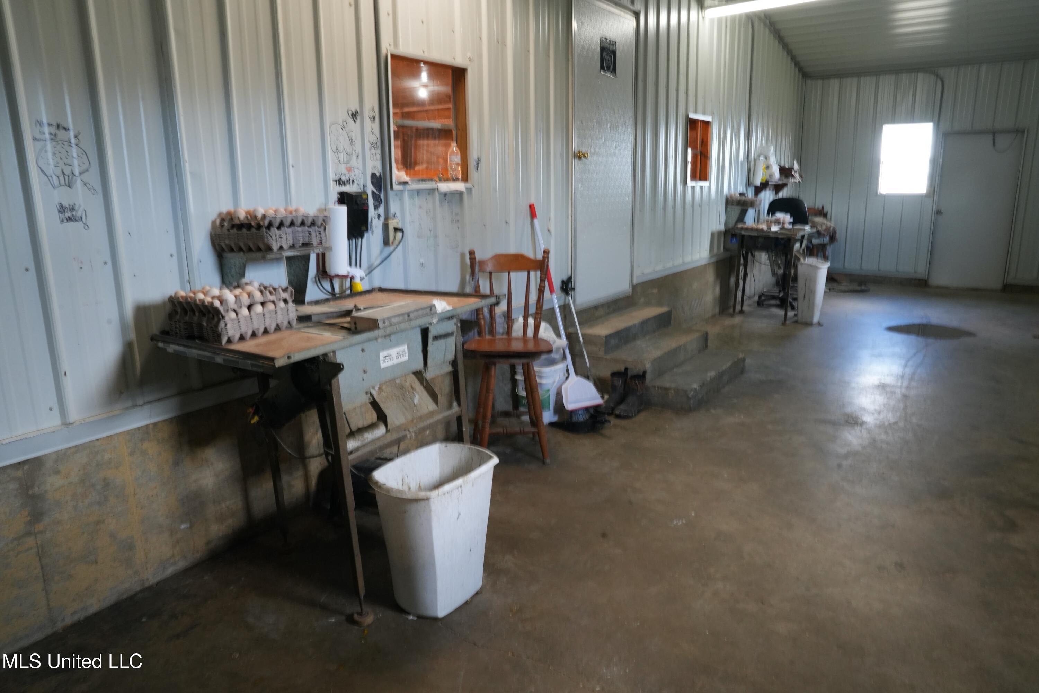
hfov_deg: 73.7
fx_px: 693
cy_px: 346
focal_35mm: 24
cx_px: 520
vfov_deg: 53.1
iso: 2000
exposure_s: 1/10
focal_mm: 24
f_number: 14
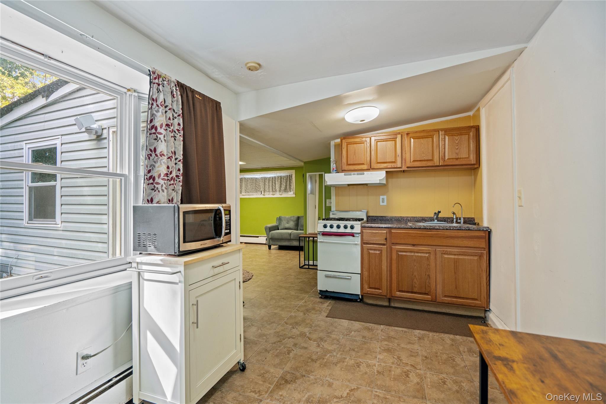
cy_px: 202
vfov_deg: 73.7
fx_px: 269
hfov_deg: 96.7
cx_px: 303
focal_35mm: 16
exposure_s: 1/10
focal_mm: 16
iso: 640
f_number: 5.6
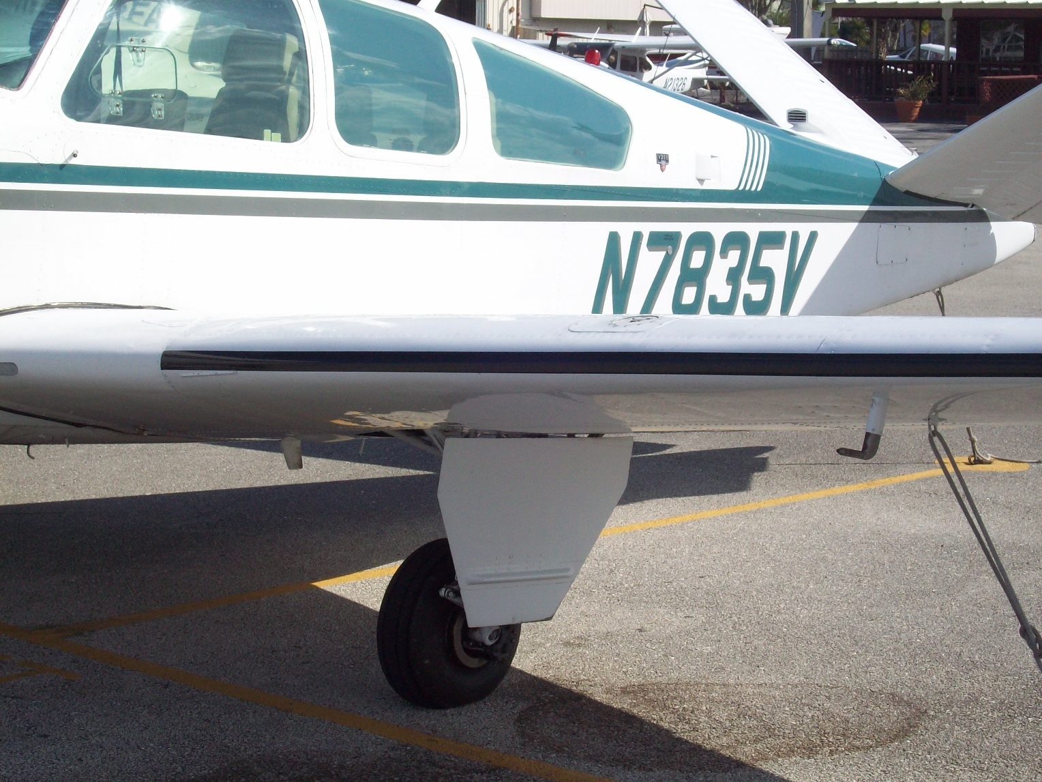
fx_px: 2619
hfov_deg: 22.5
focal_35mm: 87
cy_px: 391
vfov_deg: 17.0
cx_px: 521
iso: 80
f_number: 7.6
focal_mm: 14.3
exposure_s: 1/346
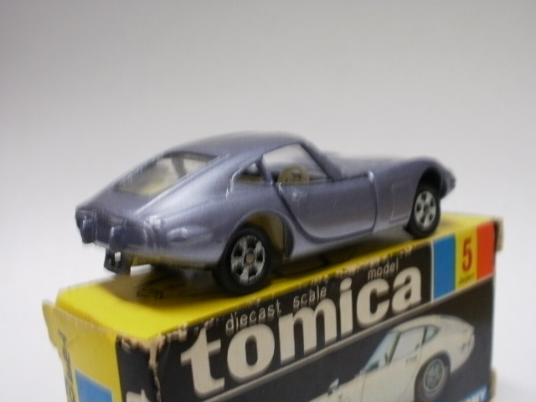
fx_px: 681
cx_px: 268
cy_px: 201
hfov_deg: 42.9
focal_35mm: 44
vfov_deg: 32.9
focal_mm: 7.7
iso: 125
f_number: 4
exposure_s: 1/8
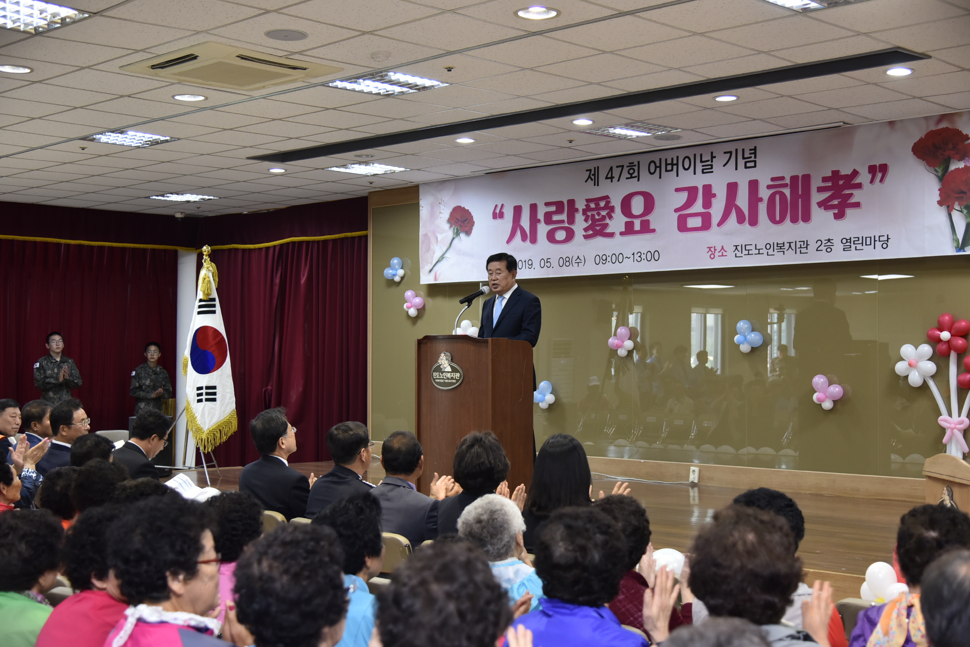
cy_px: 324
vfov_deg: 28.1
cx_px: 485
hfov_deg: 41.1
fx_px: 1293
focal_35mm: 48
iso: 800
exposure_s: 1/125
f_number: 4
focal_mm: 48
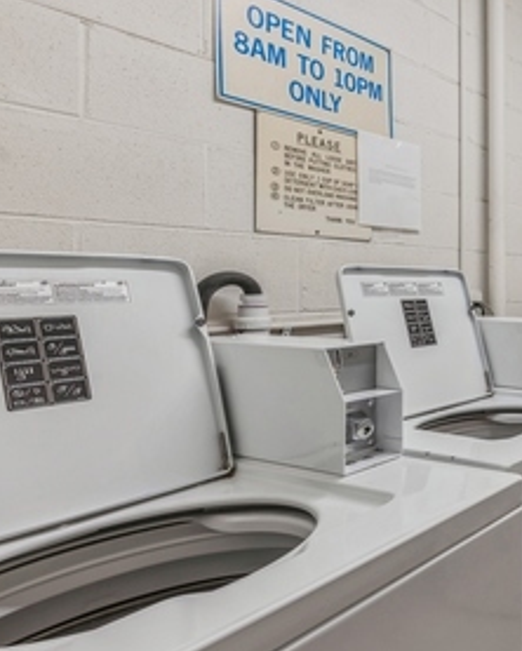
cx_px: 677
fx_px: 502
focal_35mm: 26
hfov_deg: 36.3
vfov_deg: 65.8
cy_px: 293
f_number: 9
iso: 100
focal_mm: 12
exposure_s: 1/6
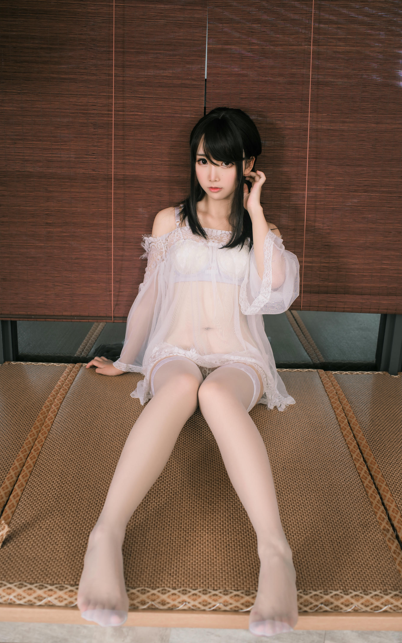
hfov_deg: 35.3
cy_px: 319
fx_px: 631
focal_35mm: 36
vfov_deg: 54.0
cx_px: 215
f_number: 3.2
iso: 125
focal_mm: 35
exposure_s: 1/100
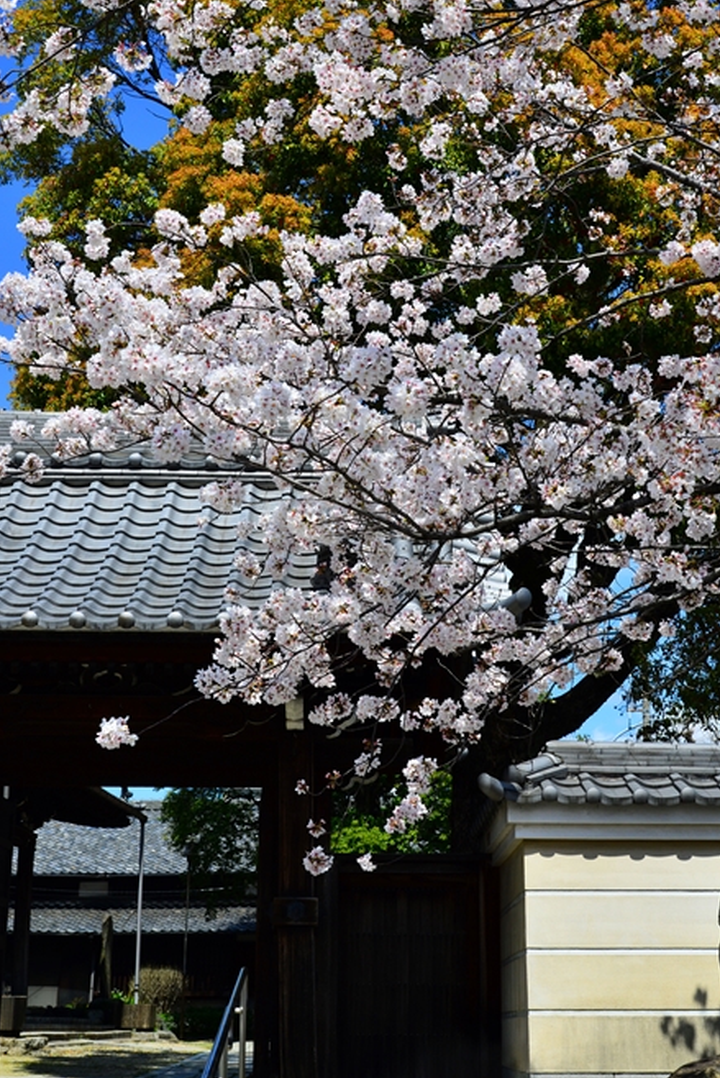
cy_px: 473
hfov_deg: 24.2
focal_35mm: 56
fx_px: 1677
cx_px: 402
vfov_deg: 35.6
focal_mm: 46
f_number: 11
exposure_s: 1/500
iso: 400
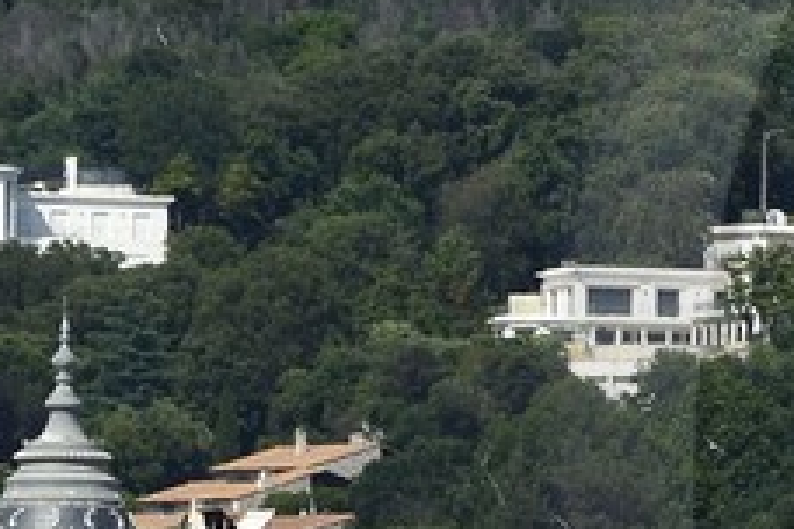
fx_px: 27082
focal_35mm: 1228
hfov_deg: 1.7
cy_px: 508
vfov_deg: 1.1
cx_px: 1975
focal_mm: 175
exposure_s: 1/400
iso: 200
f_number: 11
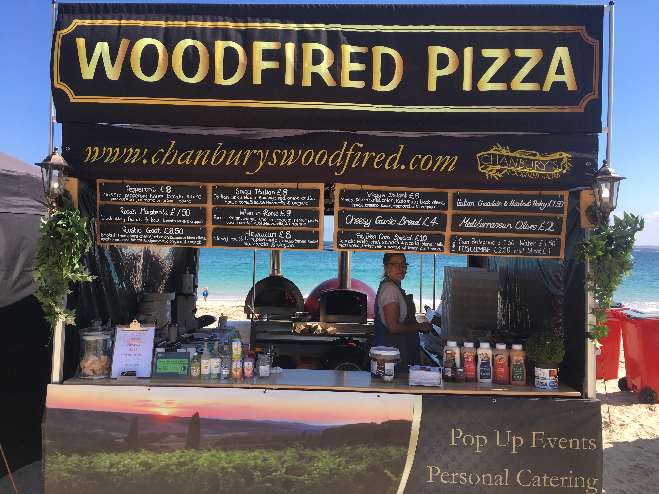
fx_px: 552
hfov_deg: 61.7
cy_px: 247
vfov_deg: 48.2
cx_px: 330
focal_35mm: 29
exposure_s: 1/793
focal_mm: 4.15
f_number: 2.2
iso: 25
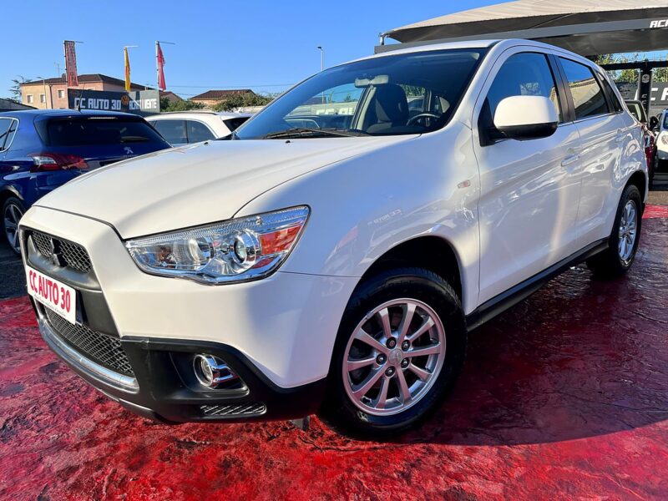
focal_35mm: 26
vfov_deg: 53.1
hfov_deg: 67.3
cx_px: 334
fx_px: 502
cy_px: 250
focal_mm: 5.1
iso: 50
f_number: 1.6
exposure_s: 1/1957
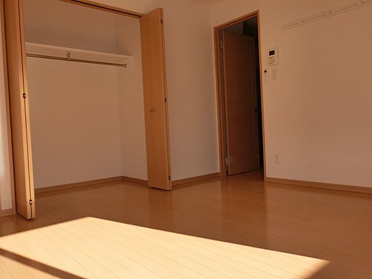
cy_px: 140
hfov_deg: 63.4
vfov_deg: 49.7
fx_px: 301
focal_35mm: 28
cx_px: 186
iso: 80
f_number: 3
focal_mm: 5
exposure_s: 1/500
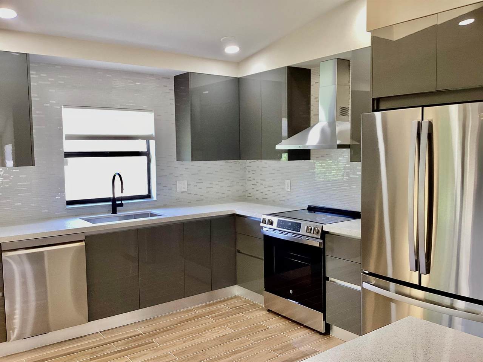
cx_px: 242
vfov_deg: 45.4
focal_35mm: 31
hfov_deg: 58.4
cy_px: 181
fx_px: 433
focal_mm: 3.3
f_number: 2.4
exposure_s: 1/60
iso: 64
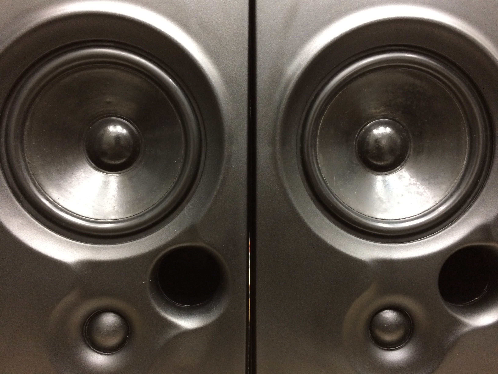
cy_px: 187
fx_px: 417
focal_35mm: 29
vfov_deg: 48.2
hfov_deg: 61.7
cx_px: 249
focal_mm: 4.15
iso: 320
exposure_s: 1/17
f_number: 2.2
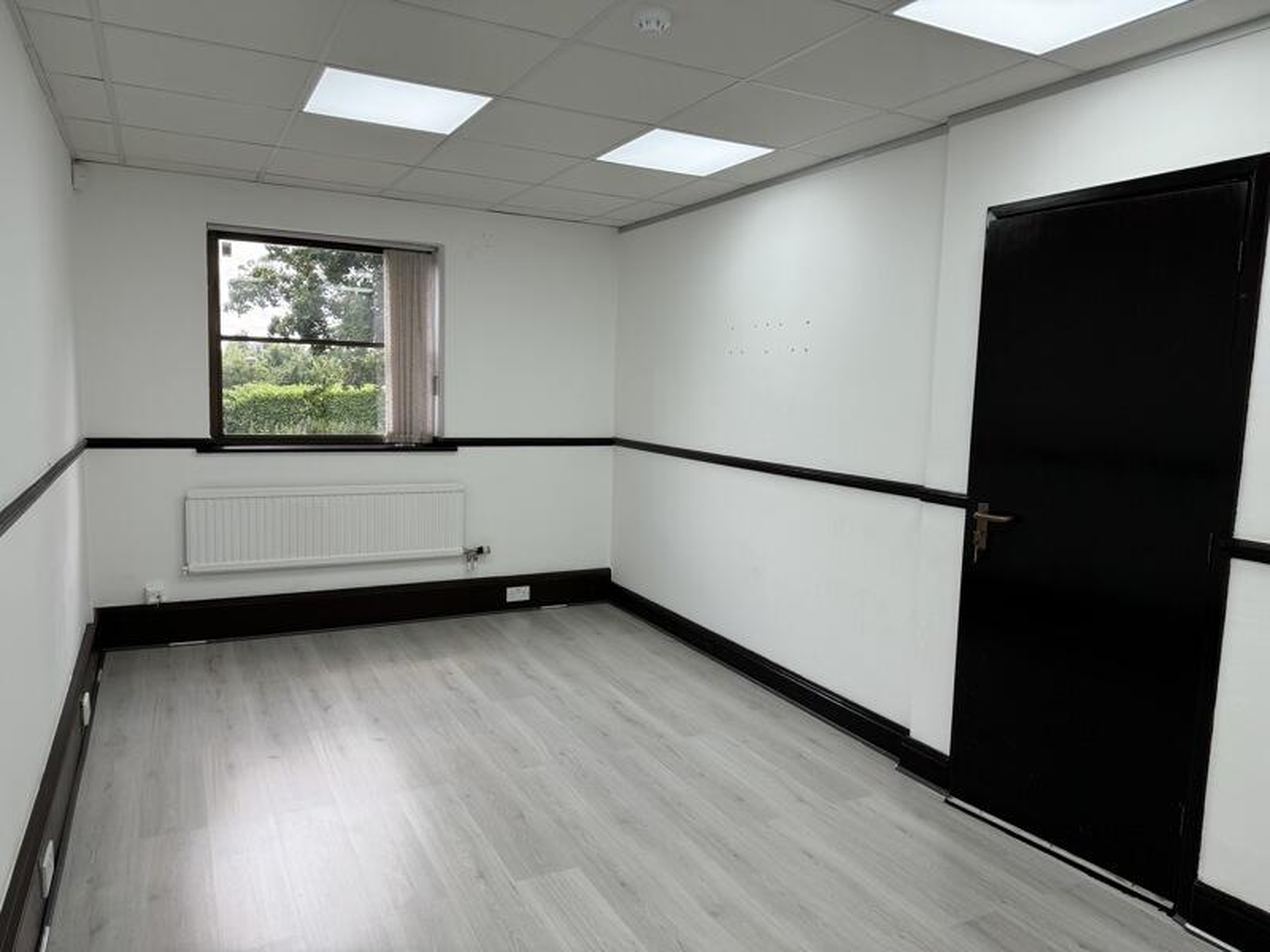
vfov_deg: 56.8
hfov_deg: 71.6
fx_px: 881
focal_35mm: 24
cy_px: 476
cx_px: 635
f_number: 1.78
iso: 80
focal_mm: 6.76
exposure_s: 1/340
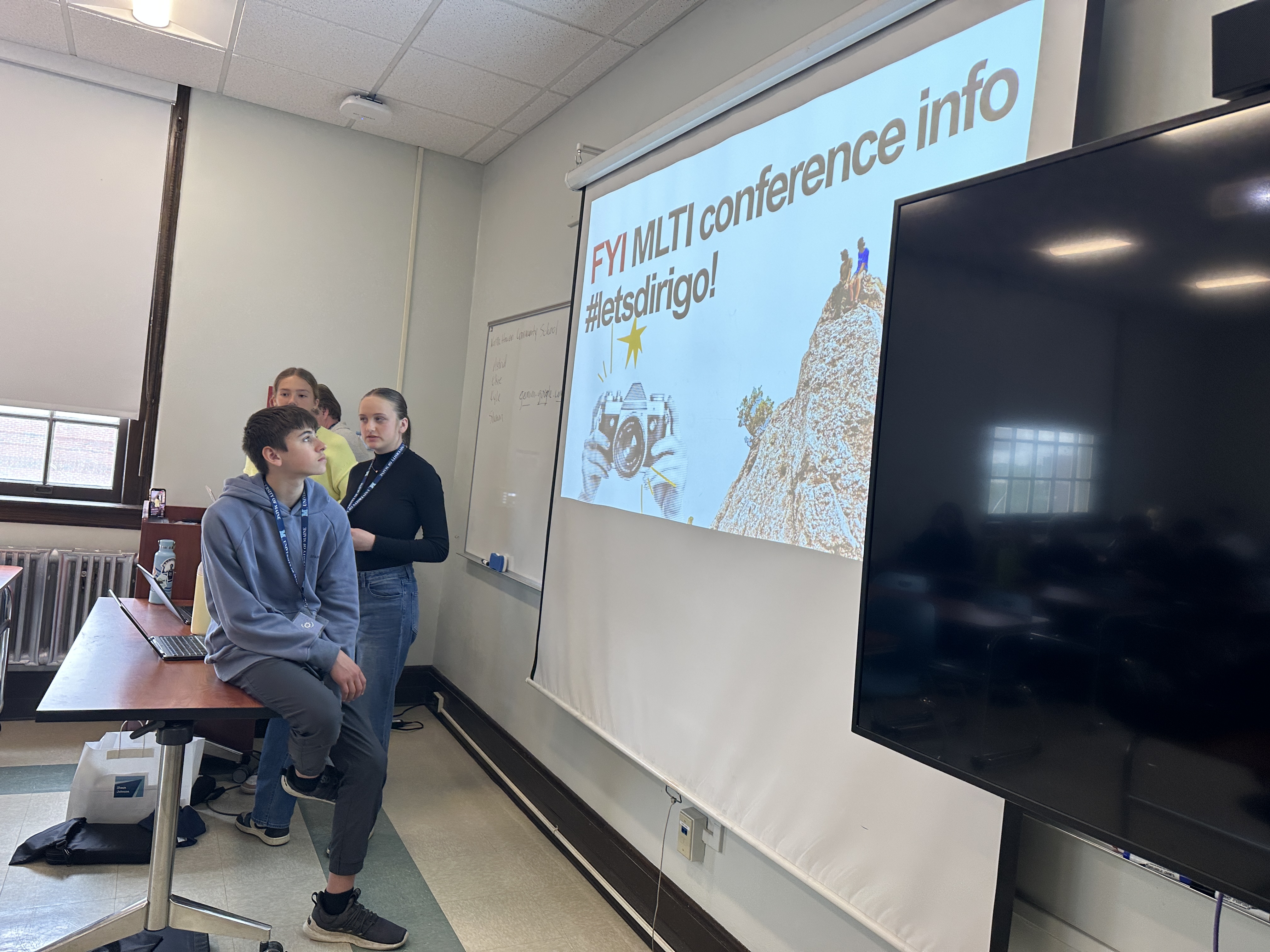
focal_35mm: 24
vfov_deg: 56.8
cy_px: 476
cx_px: 635
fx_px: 881
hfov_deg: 71.6
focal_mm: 6.86
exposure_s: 1/90
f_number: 1.78
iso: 125
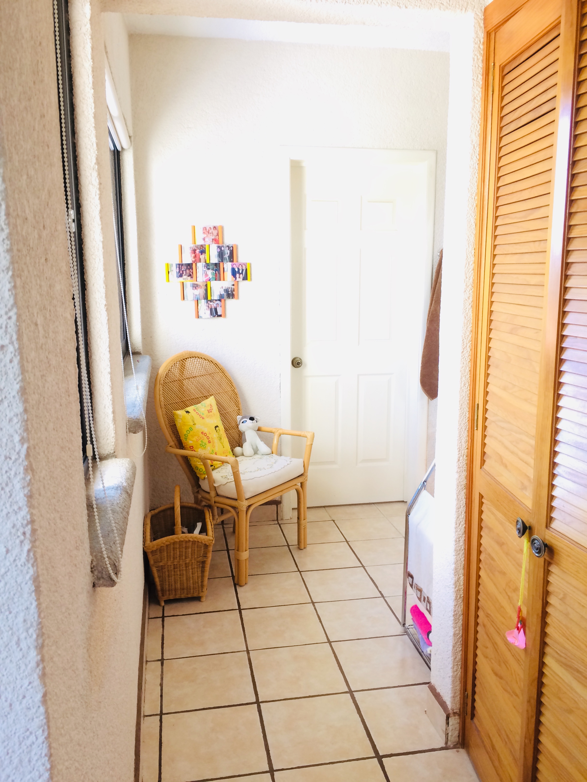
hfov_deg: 48.2
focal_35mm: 29
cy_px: 391
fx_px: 656
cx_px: 294
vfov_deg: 61.7
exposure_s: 1/30
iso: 80
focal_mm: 4.15
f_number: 2.2
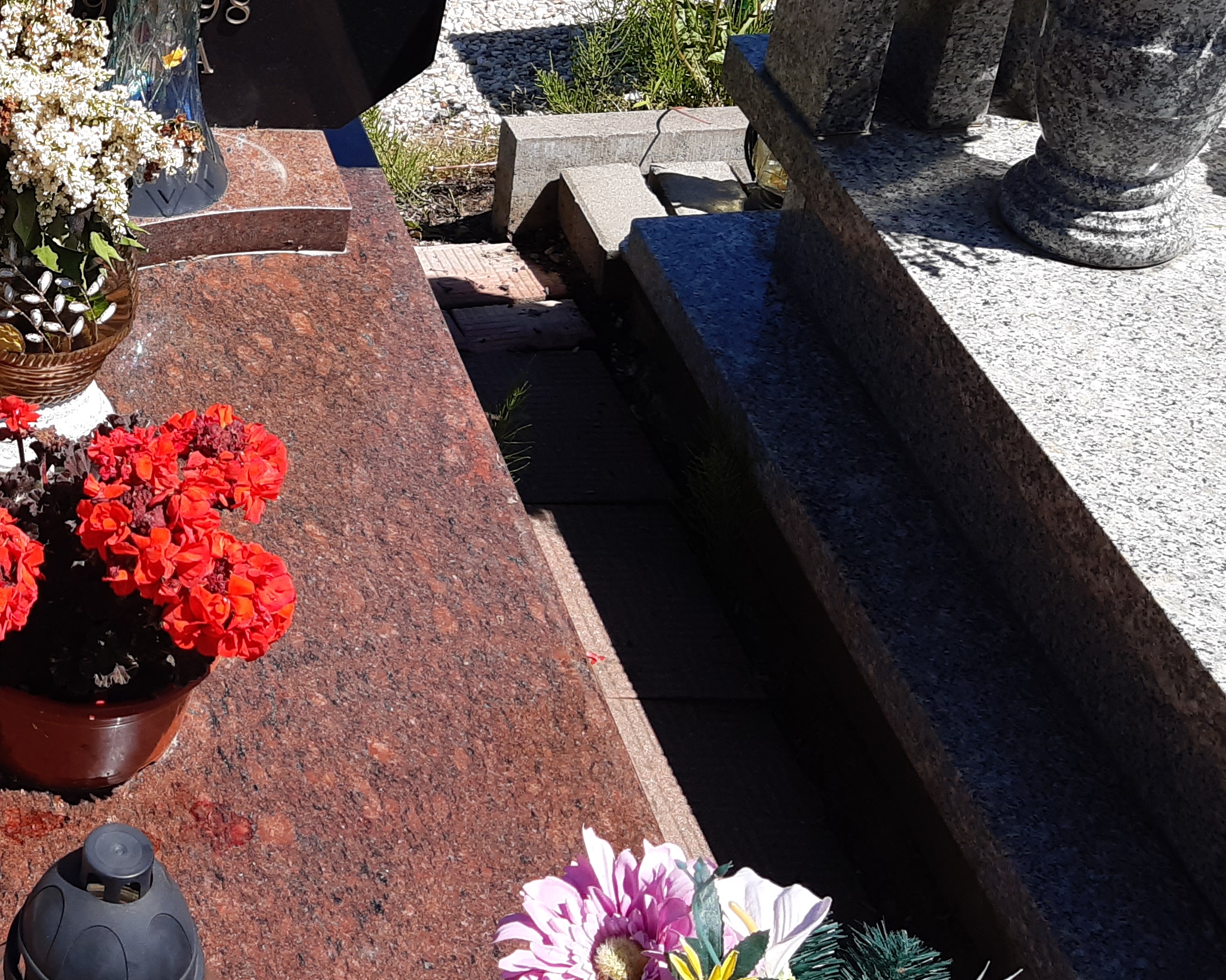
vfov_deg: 26.4
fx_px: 2068
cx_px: -69
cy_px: 271
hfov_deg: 30.1
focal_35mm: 57
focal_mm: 3.92
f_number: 1.7
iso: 40
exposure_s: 1/1779
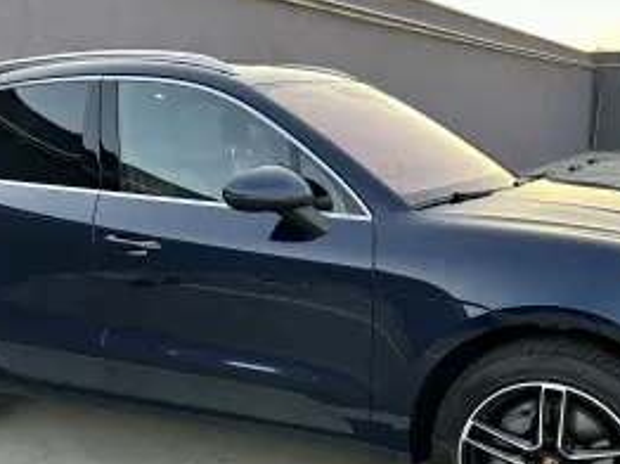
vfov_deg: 42.5
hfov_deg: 55.1
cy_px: 298
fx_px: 591
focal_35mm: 33
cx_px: 360
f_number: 1.78
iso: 64
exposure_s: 1/206
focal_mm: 6.86
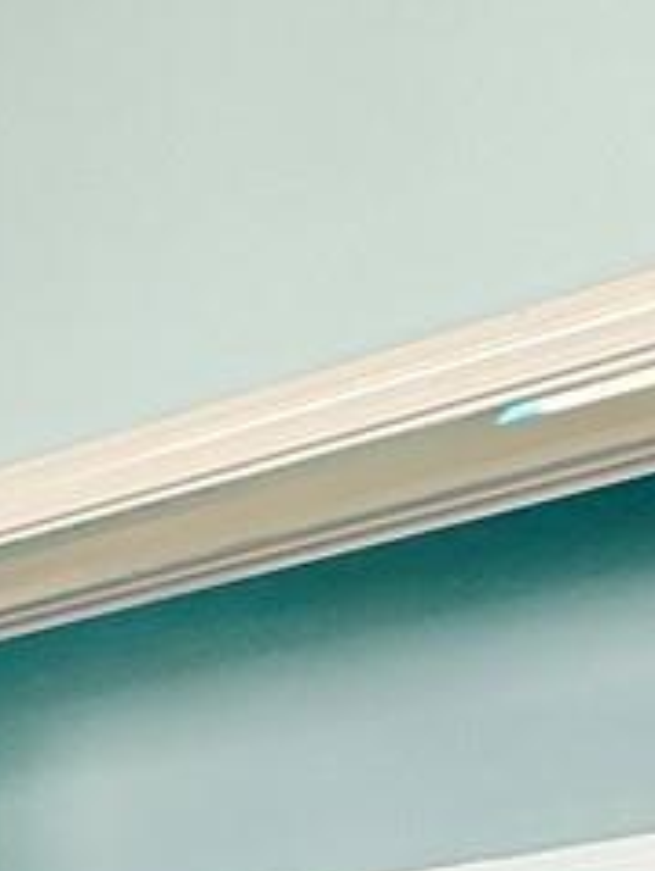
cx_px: -1683
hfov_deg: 9.2
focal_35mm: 94
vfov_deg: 17.6
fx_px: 2367
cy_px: 1482
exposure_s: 1/99
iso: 80
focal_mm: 2.22
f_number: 2.2
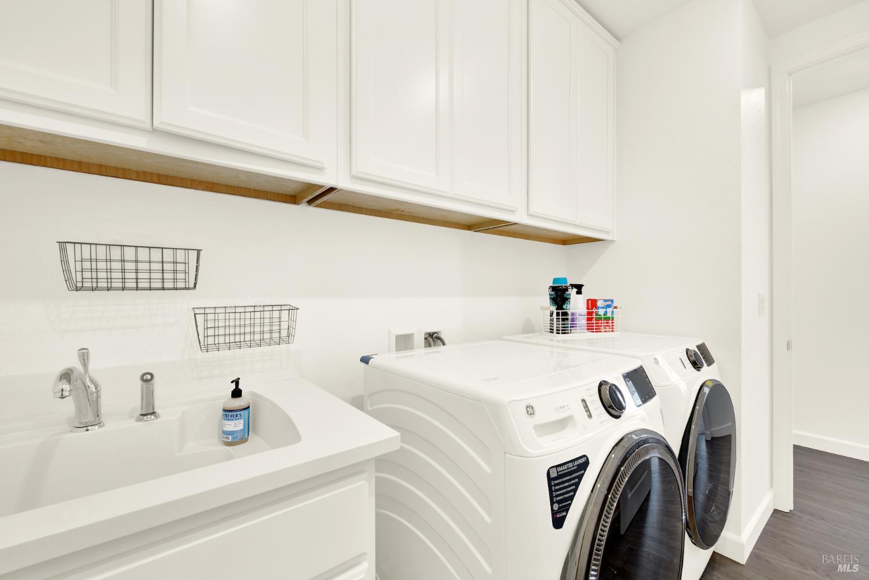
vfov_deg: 81.3
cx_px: 434
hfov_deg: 104.2
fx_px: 338
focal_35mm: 14
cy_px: 290
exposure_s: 1/2
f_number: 14
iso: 100
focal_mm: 14
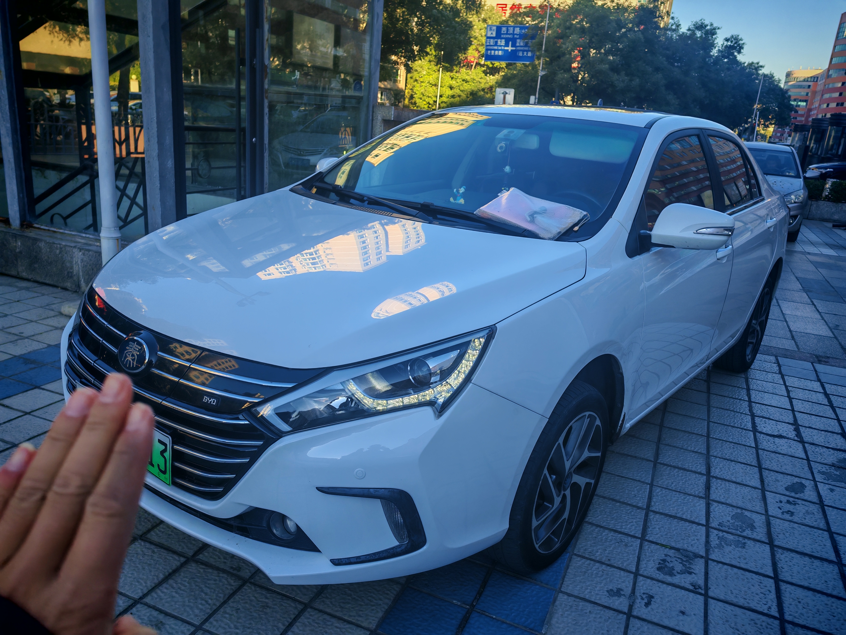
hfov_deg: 67.3
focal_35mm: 26
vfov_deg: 53.1
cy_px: 318
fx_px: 635
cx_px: 423
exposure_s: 1/710
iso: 50
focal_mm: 5.4
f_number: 1.6
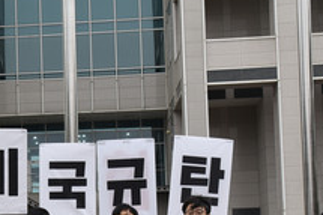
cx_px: -9
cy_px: 218
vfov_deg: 12.7
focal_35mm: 106
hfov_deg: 18.7
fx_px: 950
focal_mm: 38
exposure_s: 1/200
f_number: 7.1
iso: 400
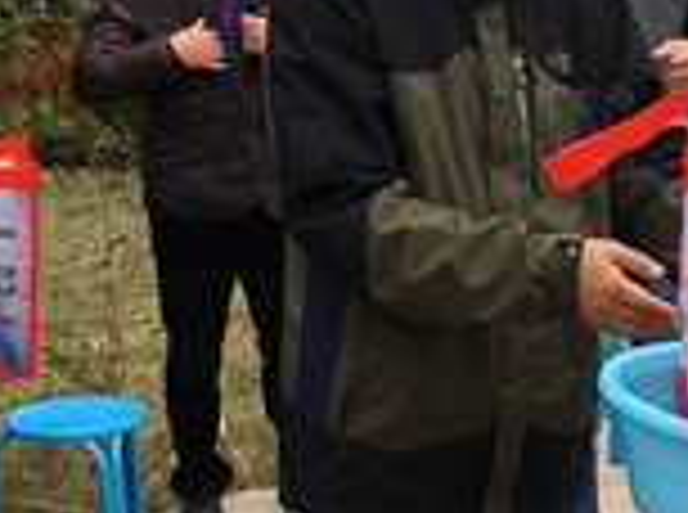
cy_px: 142
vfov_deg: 15.4
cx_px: 751
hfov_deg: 19.8
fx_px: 1884
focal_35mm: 95
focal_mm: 4.15
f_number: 2.2
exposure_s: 1/499
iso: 25
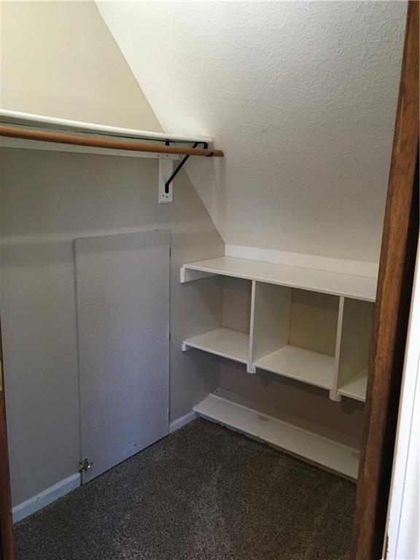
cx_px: 210
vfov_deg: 61.7
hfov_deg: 48.2
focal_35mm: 29
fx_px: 469
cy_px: 280
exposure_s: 1/30
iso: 125
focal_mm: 4.15
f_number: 2.2
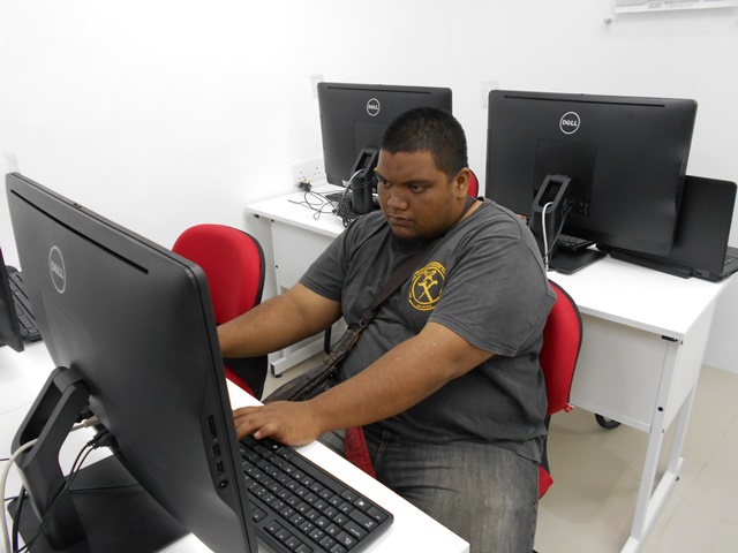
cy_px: 276
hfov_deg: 67.3
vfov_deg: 53.1
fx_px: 554
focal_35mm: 26
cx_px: 369
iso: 250
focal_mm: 4.6
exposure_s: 1/30
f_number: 3.2
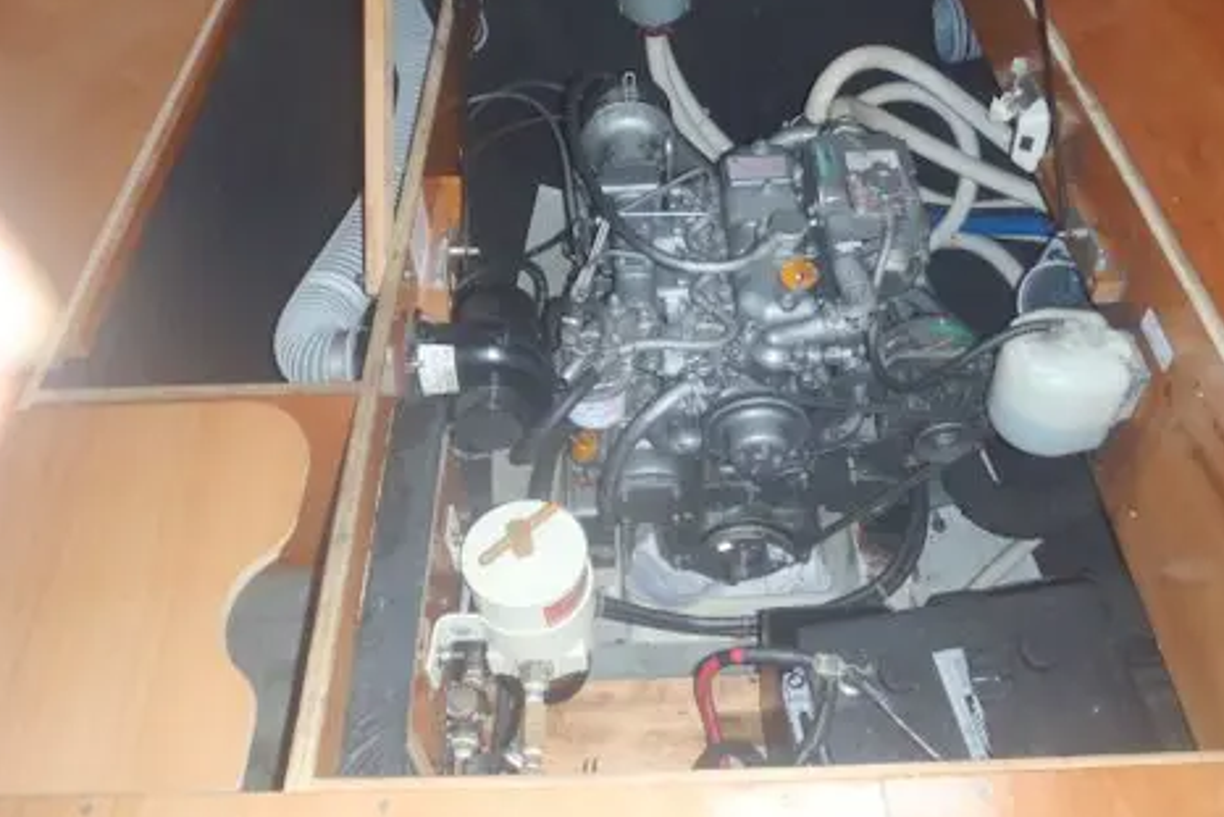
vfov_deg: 43.6
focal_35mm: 30
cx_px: 615
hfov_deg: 61.9
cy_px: 365
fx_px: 1020
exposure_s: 1/30
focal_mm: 5
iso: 100
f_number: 3.5
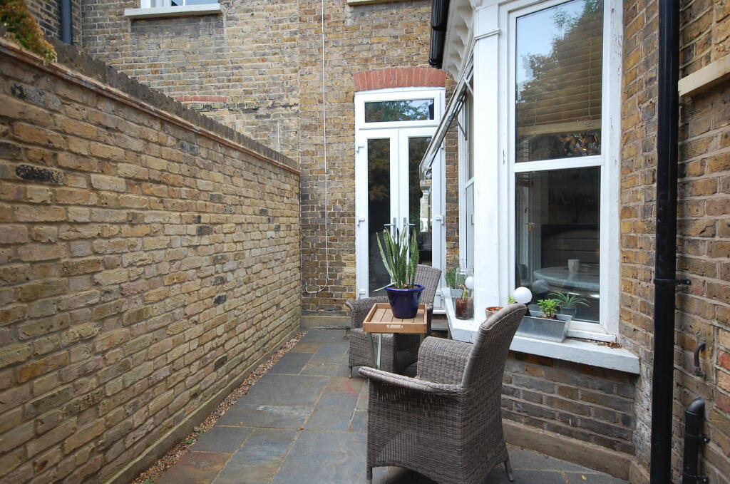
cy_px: 242
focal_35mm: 21
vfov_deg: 59.3
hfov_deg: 81.3
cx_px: 365
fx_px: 425
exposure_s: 1/125
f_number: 5.6
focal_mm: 14
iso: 320
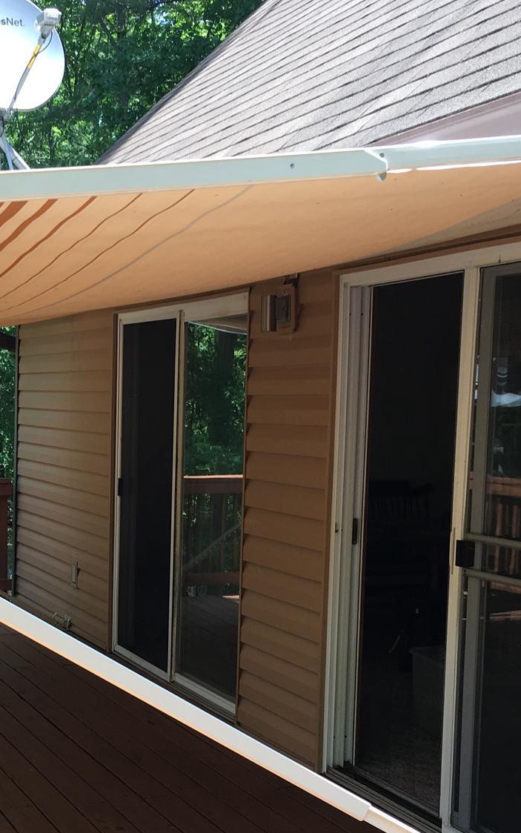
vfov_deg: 36.0
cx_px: 13
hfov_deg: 22.4
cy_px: 540
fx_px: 1272
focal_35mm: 56
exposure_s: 1/141
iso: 25
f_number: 2.2
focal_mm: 4.15
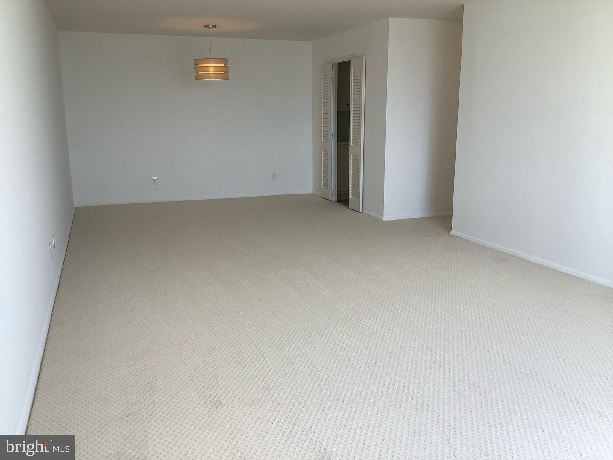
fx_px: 549
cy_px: 230
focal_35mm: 31
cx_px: 306
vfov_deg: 45.4
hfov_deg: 58.4
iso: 32
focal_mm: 3.3
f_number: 2.4
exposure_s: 1/120
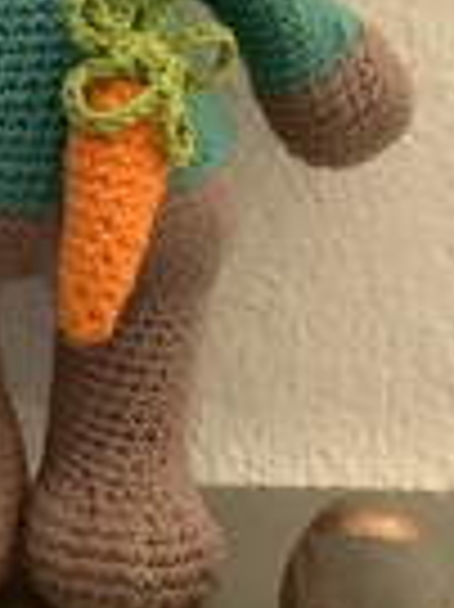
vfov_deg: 18.3
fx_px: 1874
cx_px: -54
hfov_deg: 13.5
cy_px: 207
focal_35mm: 107
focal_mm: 3.3
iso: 500
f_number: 2.4
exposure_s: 1/25
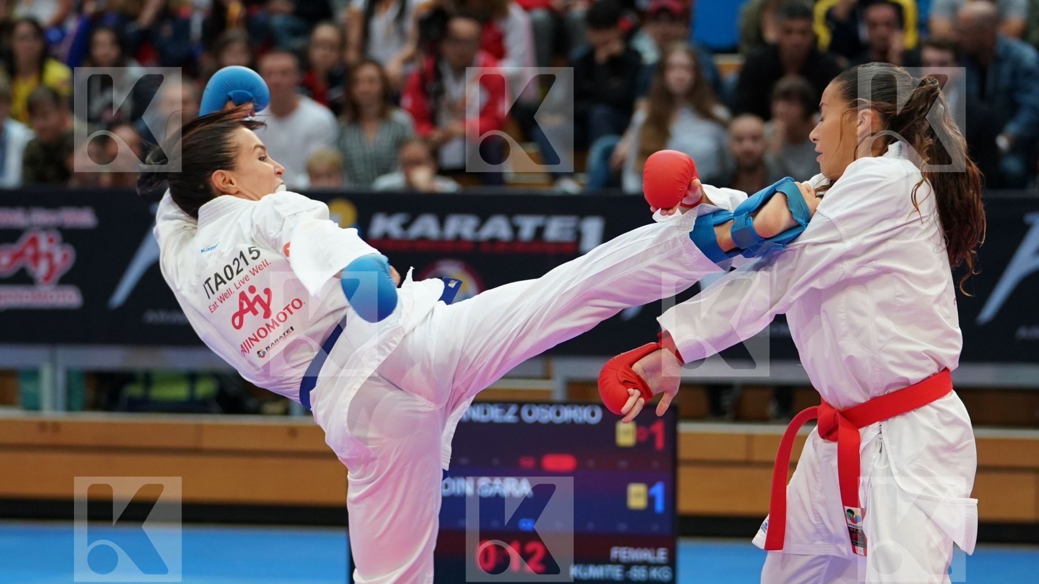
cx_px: 520
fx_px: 4684
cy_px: 324
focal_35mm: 170
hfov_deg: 12.7
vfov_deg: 7.1
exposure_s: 1/1000
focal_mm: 108
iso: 2000
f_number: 2.8
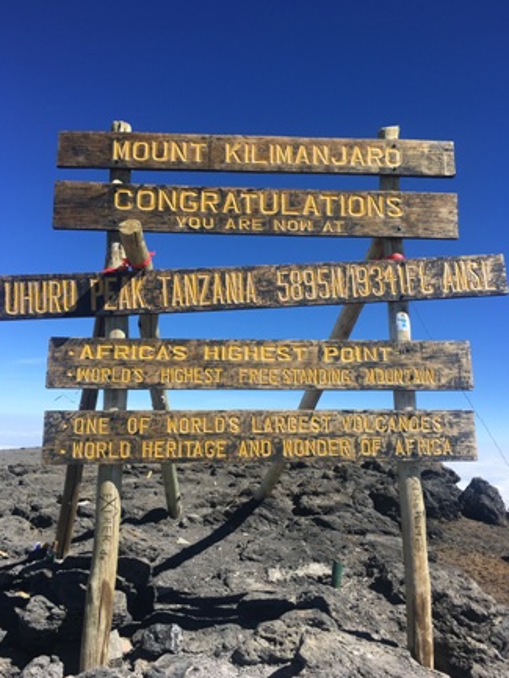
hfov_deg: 46.8
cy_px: 340
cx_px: 252
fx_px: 588
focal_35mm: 30
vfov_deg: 60.0
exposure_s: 1/1425
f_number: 2.2
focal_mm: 4.15
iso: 25
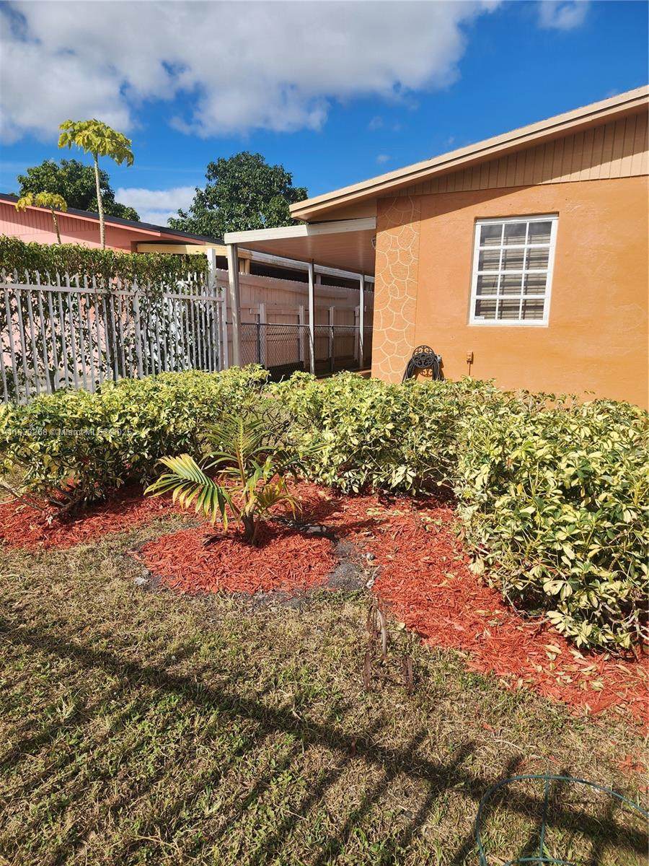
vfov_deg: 73.9
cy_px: 433
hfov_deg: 58.9
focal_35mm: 23
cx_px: 324
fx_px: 575
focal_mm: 6.4
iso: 12
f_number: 1.8
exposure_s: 1/1139
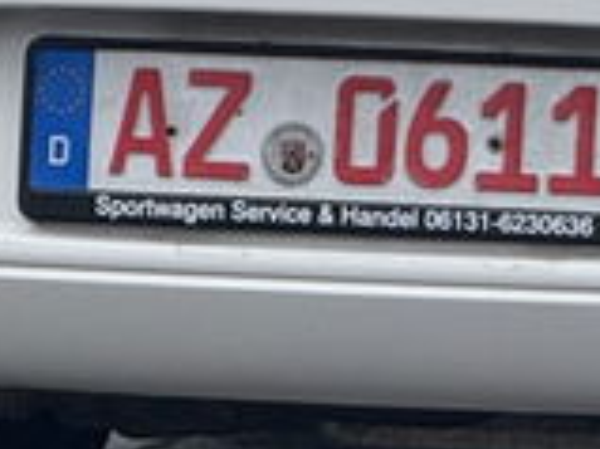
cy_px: 30
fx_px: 13406
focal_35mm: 774
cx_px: 875
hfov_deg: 2.6
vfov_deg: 1.9
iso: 50
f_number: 2.8
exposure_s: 1/274
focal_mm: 15.66
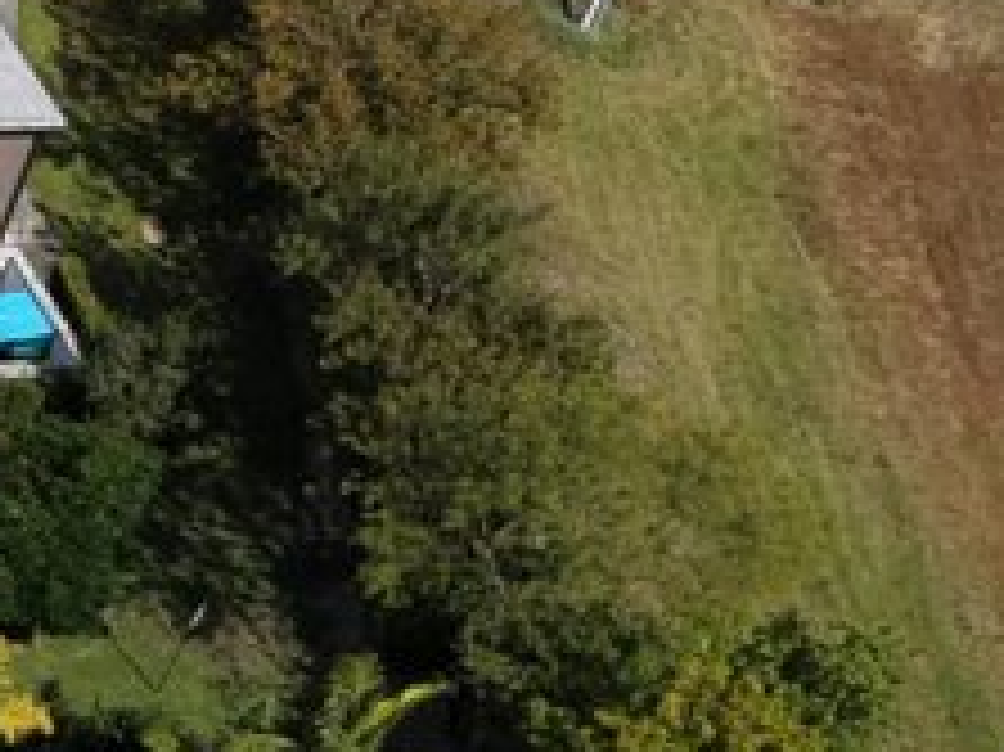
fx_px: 3739
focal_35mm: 129
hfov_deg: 11.7
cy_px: 878
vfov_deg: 11.3
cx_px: -1603
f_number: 1.8
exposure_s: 1/8000
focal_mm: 8.67
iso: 250
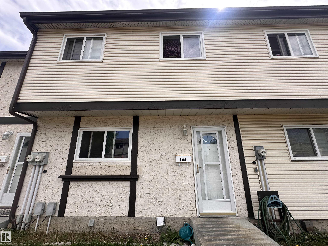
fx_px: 133
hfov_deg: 102.1
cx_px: 164
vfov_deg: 85.7
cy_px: 123
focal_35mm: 14
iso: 50
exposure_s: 1/1233
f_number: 2.2
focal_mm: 2.22
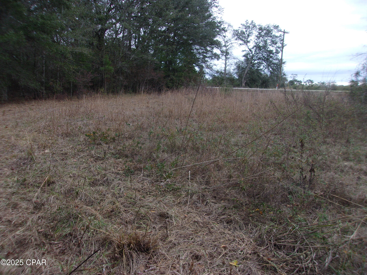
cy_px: 138
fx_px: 286
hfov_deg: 65.3
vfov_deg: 51.4
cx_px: 184
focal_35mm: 27
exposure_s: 1/320
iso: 80
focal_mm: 4.9
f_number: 3
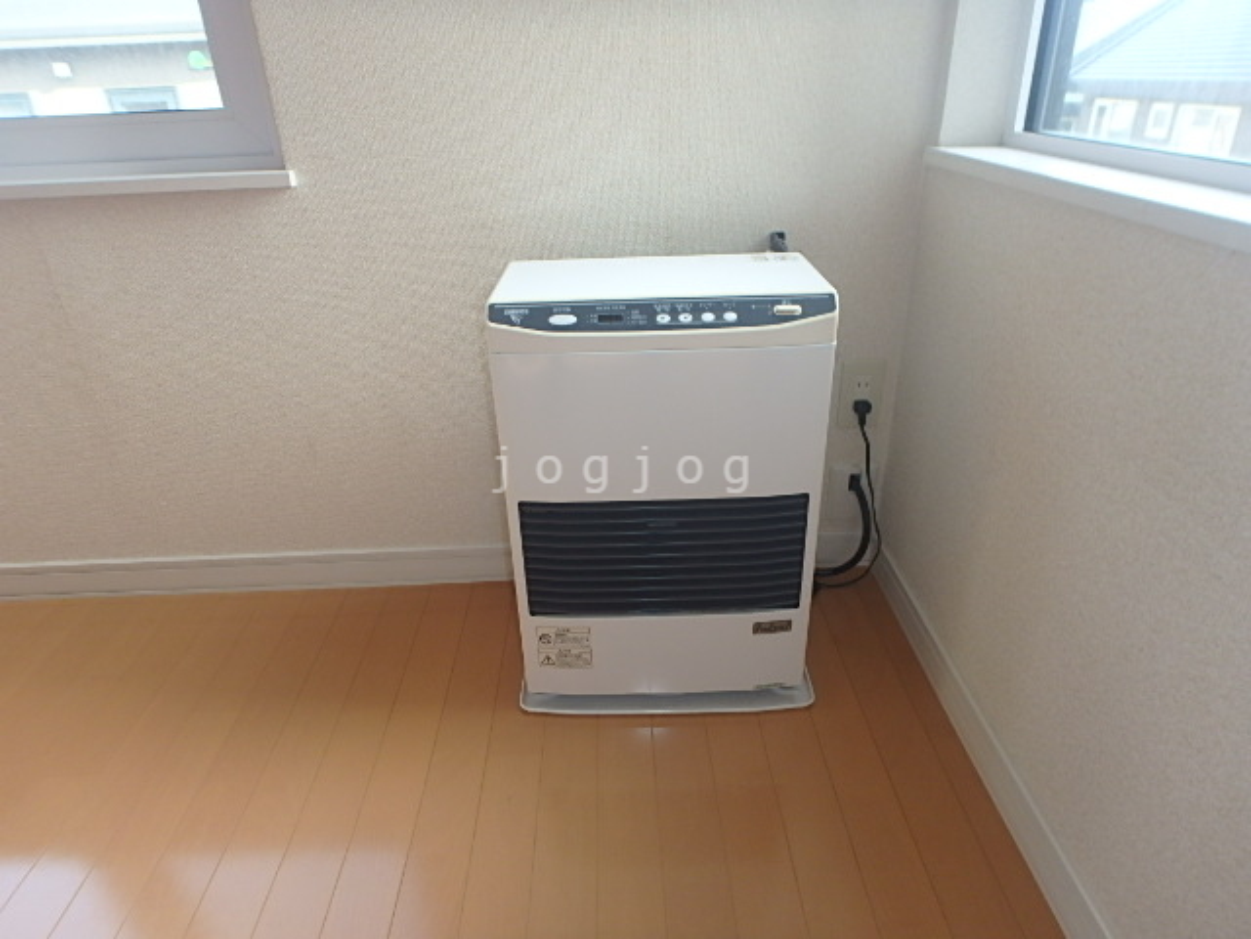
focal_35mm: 21
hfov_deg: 79.0
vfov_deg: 63.4
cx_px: 626
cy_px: 470
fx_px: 759
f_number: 3.5
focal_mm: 3.7
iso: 160
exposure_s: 1/60
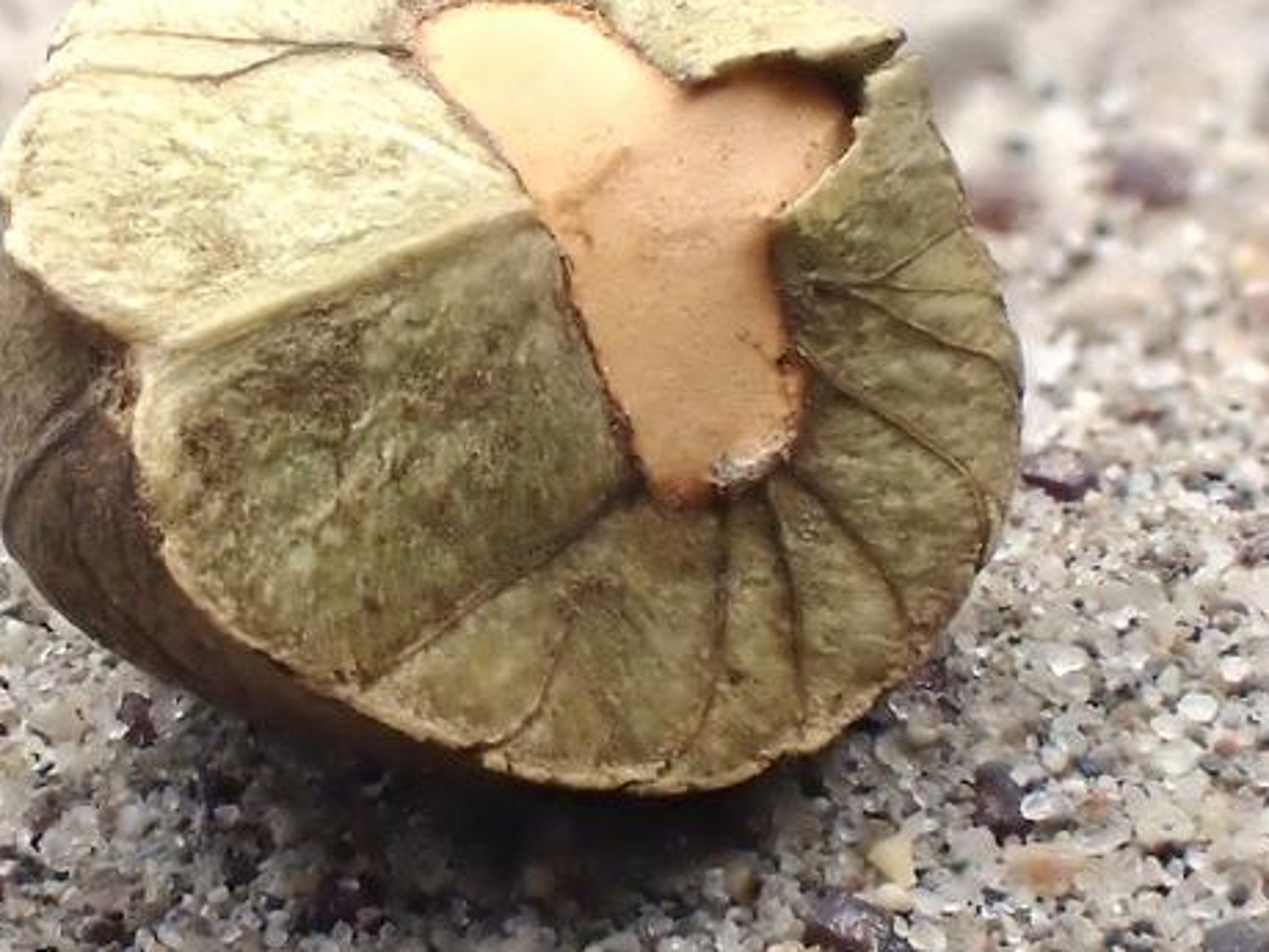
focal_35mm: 108
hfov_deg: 18.1
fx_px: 3959
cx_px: 394
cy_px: 319
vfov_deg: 13.7
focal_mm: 12.73
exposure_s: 1/60
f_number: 5.6
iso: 1000
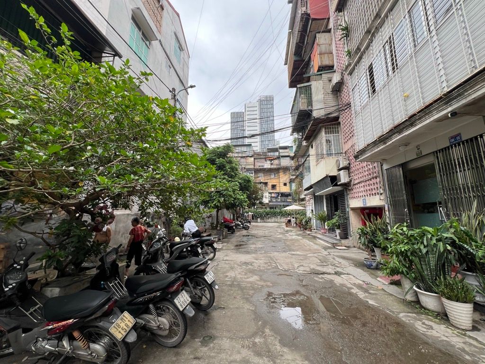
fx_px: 182
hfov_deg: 106.2
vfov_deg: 89.9
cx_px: 242
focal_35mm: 13
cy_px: 182
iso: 32
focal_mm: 1.57
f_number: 1.8
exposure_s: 1/178
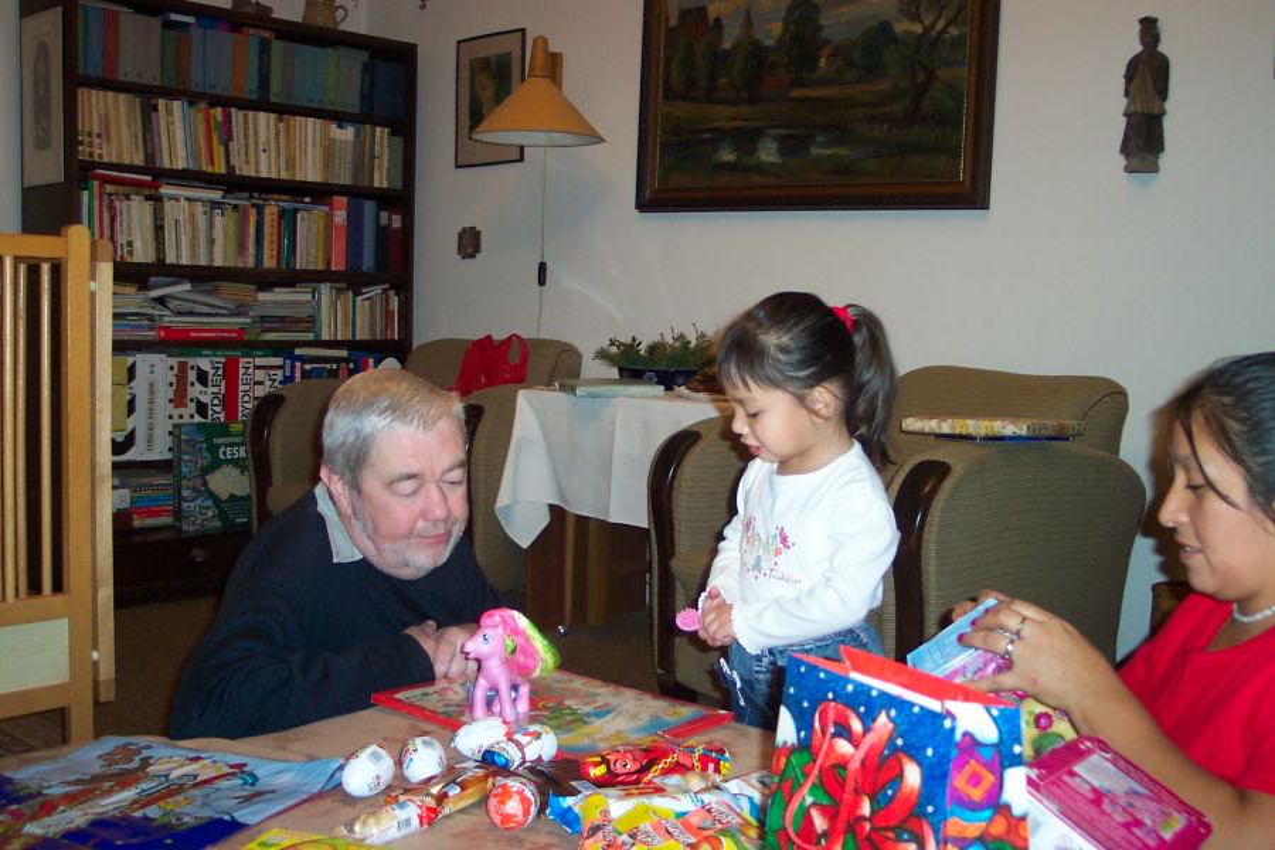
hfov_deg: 50.7
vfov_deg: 35.1
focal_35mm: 38
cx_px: 638
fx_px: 1346
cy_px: 425
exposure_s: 1/30
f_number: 2.8
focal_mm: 8
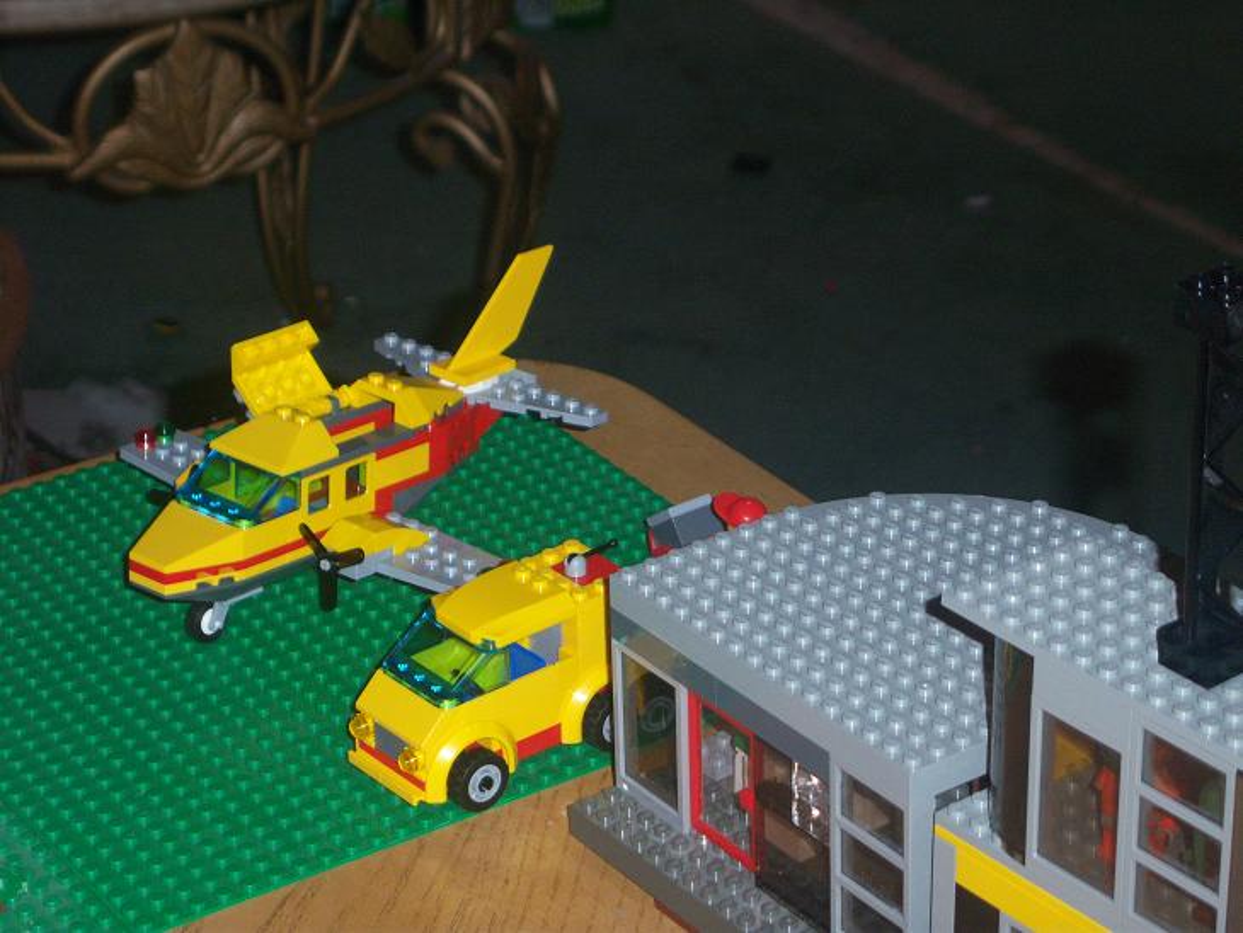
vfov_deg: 13.7
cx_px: 622
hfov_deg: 18.2
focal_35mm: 108
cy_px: 466
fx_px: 3879
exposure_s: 1/100
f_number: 4.9
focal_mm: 22.5
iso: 200
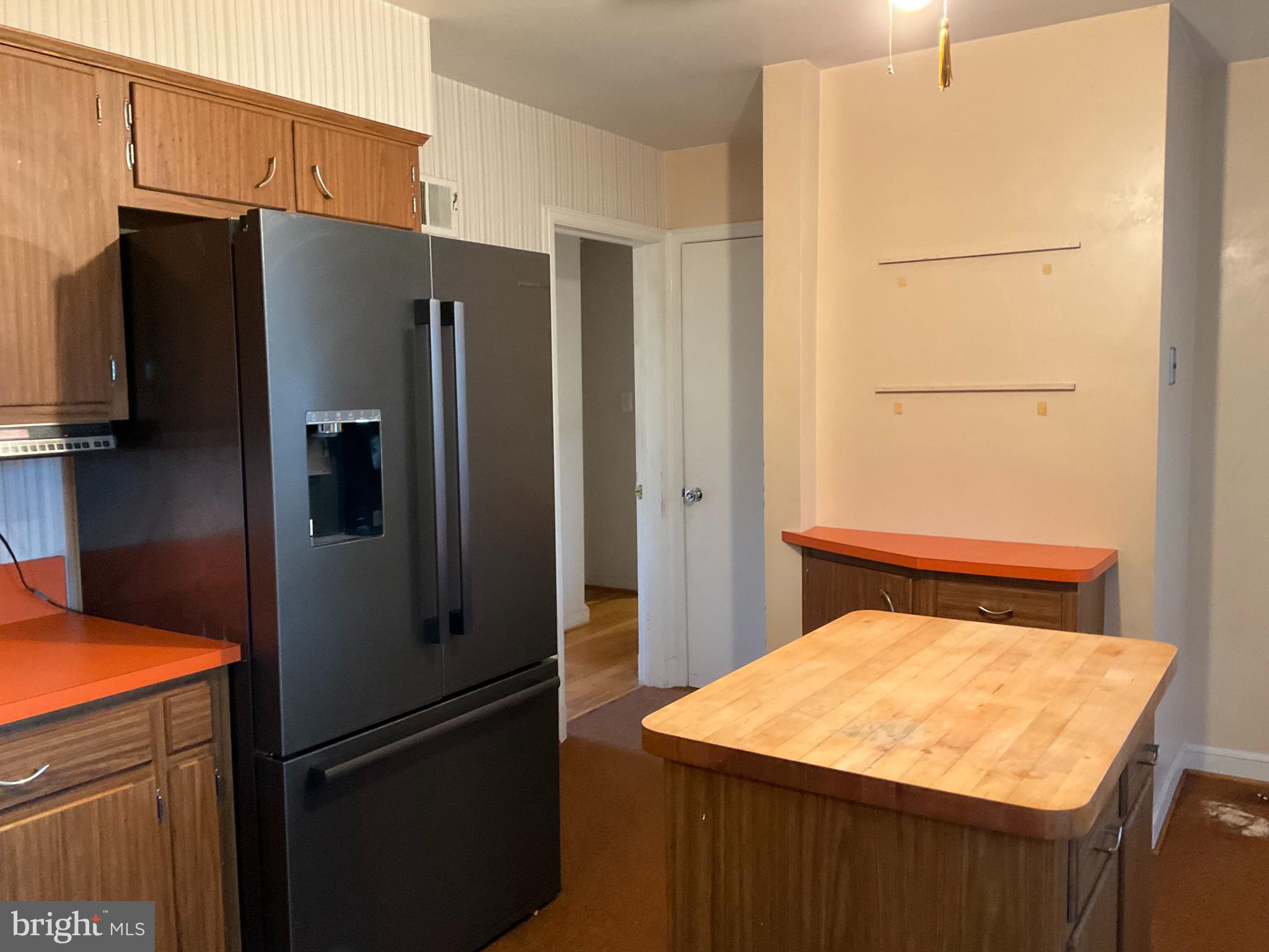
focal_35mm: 29
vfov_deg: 48.2
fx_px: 1063
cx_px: 634
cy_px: 476
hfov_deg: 61.7
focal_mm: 3
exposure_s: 1/40
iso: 250
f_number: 1.8
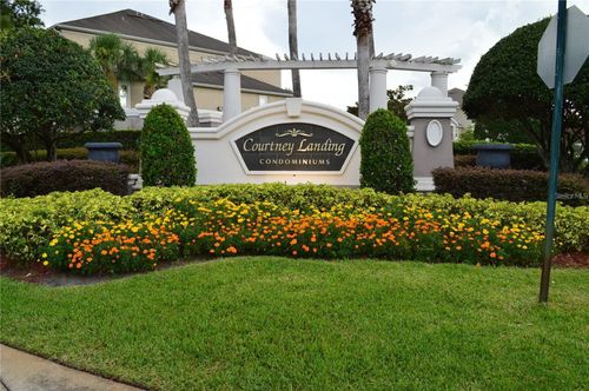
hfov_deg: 67.4
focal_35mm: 27
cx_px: 294
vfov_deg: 47.8
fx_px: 441
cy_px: 196
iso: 400
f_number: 8
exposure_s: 1/80
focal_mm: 18
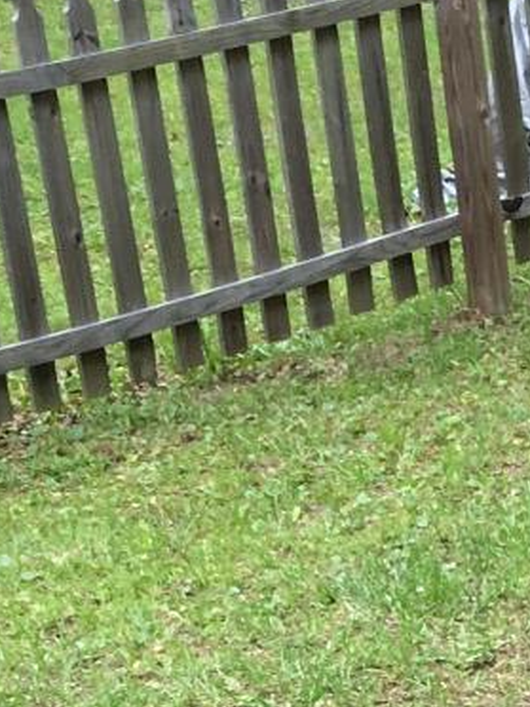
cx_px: 534
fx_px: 3185
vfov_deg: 11.4
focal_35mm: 156
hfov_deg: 9.4
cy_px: 1424
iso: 25
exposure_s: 1/243
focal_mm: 4.15
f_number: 2.2
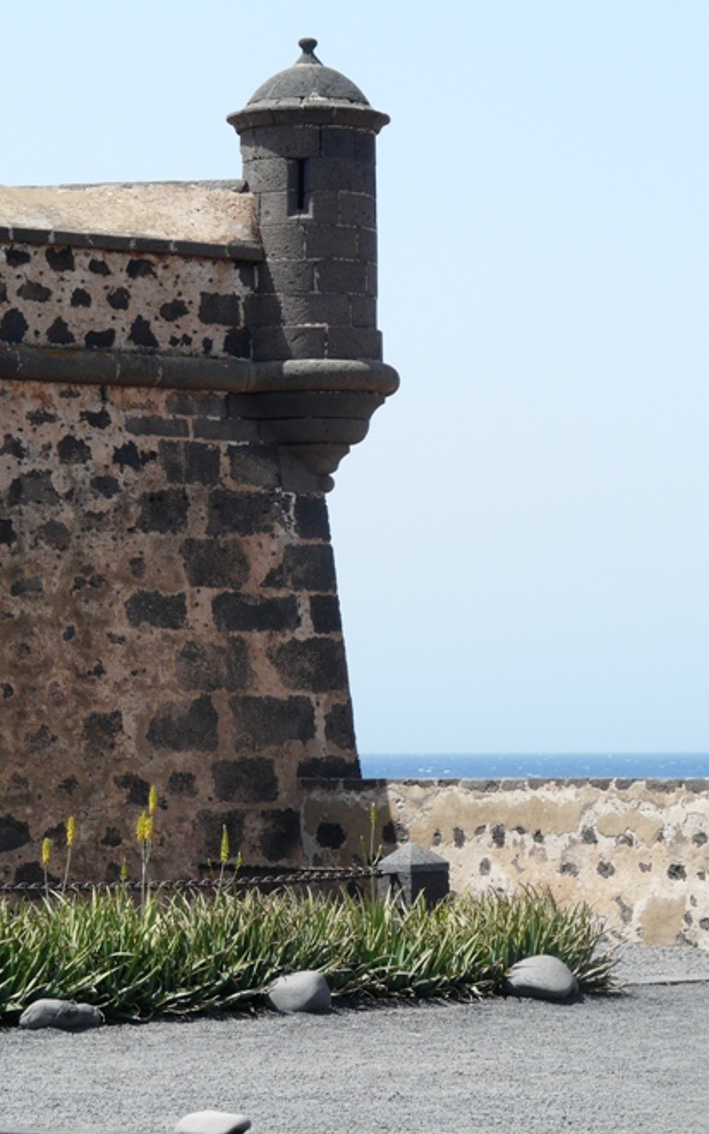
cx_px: 311
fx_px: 4267
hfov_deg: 9.5
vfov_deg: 15.1
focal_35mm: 138
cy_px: 567
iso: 100
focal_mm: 21.1
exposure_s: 1/320
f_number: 5.6
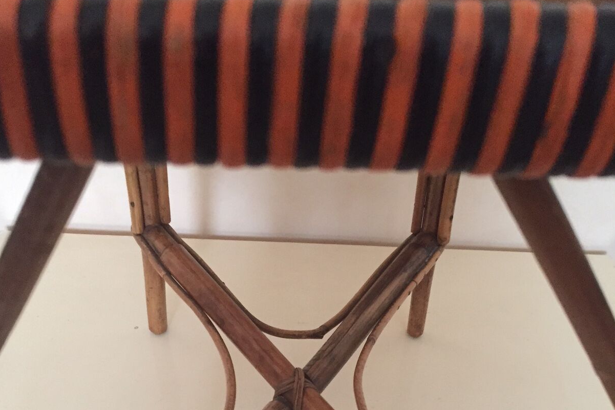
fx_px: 700
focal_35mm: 41
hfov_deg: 47.4
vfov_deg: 31.0
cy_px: 378
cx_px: 304
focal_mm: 4.15
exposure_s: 1/17
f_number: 2.2
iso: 500
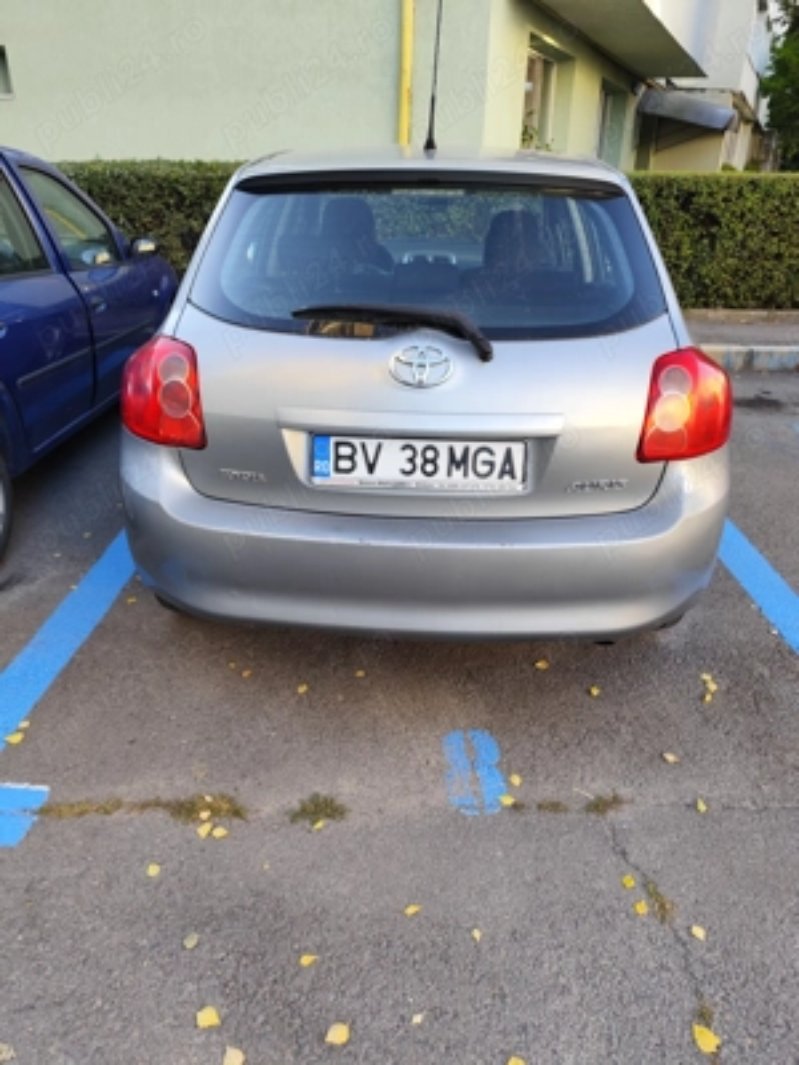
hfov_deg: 58.9
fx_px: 708
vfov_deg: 73.9
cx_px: 400
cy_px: 532
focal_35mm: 23
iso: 100
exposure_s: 1/100
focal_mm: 6.19
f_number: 1.65
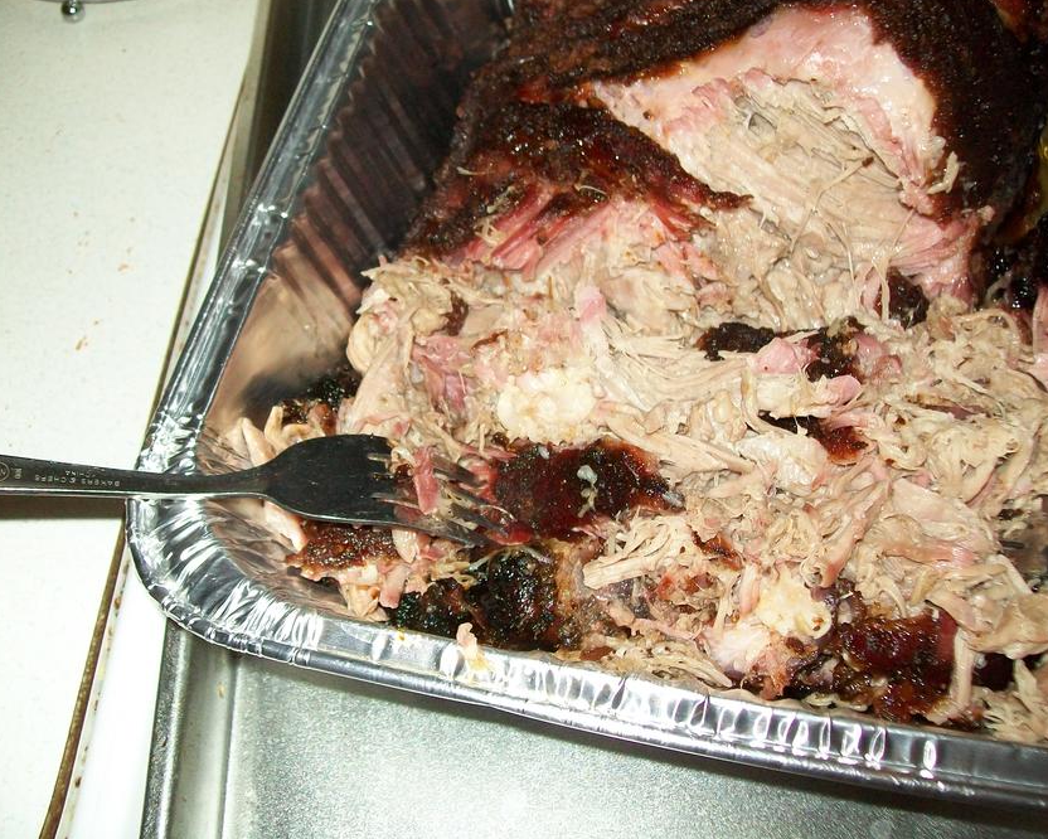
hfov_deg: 47.9
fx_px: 1179
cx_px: 491
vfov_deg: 39.2
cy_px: 420
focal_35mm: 38
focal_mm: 6
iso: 160
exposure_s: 1/60
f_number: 2.7
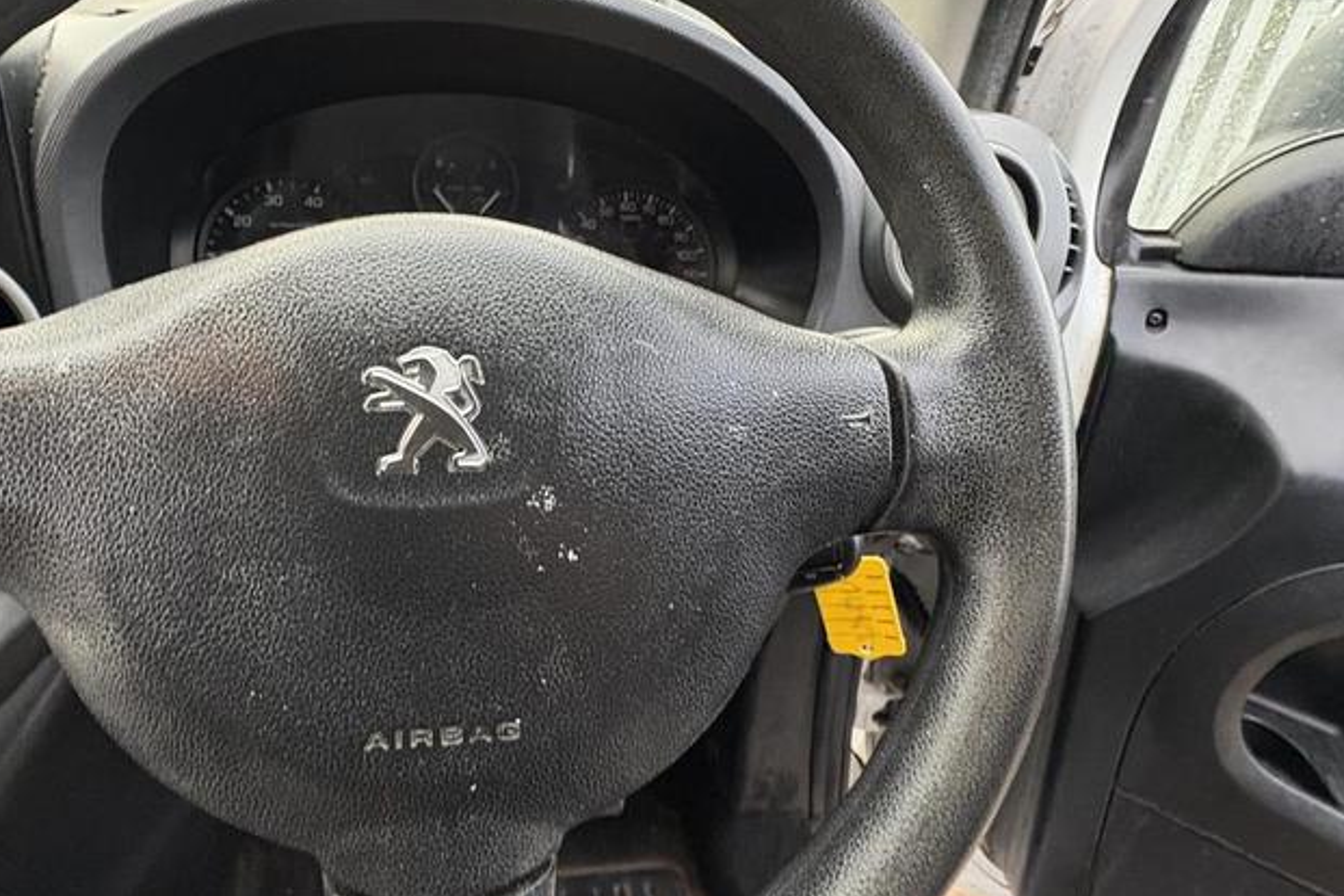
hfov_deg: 80.5
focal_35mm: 21
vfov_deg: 59.5
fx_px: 784
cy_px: 437
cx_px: 554
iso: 400
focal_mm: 2.22
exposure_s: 1/60
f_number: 2.2
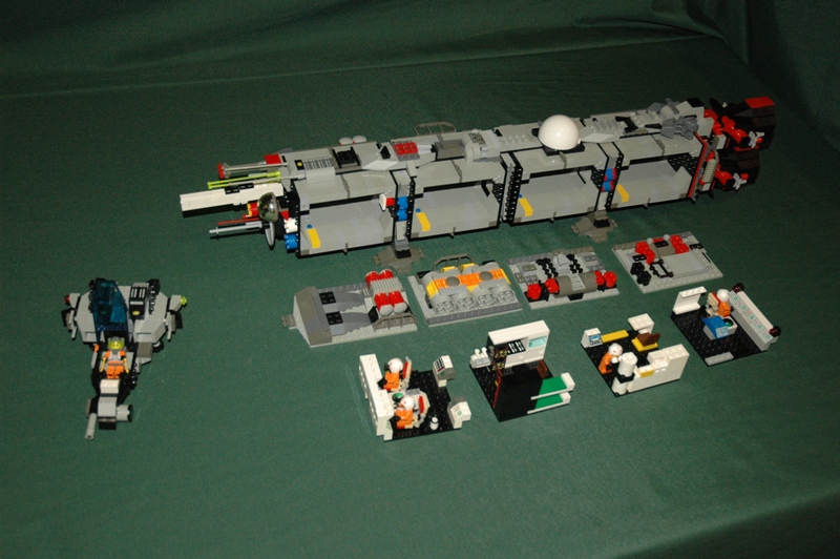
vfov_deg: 30.8
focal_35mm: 44
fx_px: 1014
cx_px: 420
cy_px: 280
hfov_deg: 45.0
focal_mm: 29
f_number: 4
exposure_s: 1/60
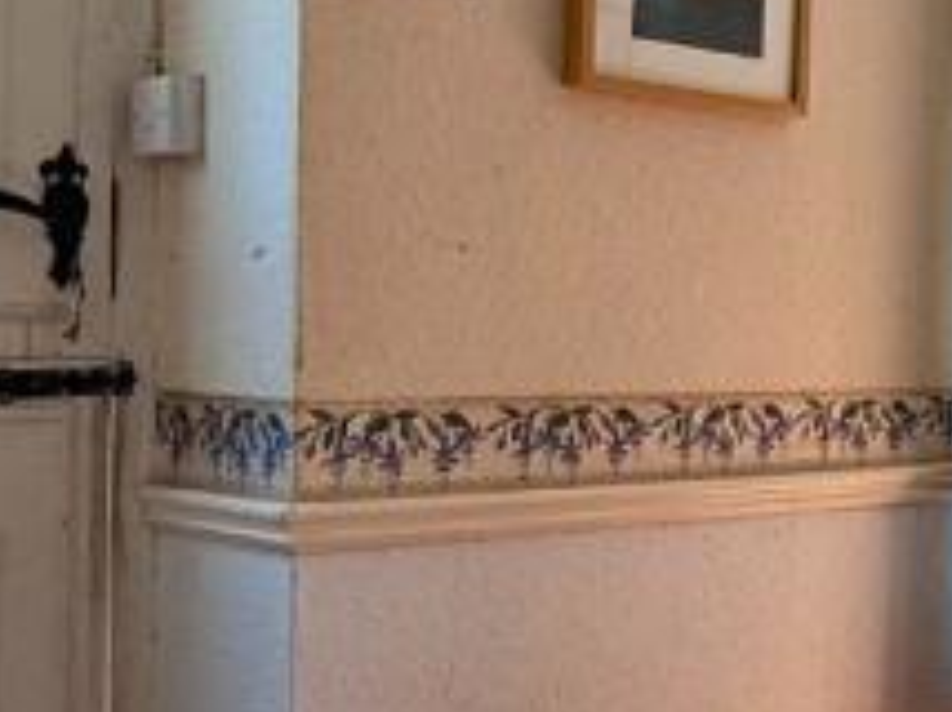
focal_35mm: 67
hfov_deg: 25.4
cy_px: 307
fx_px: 1841
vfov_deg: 21.9
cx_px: 1201
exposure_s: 1/100
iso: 100
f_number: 2.2
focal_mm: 2.22
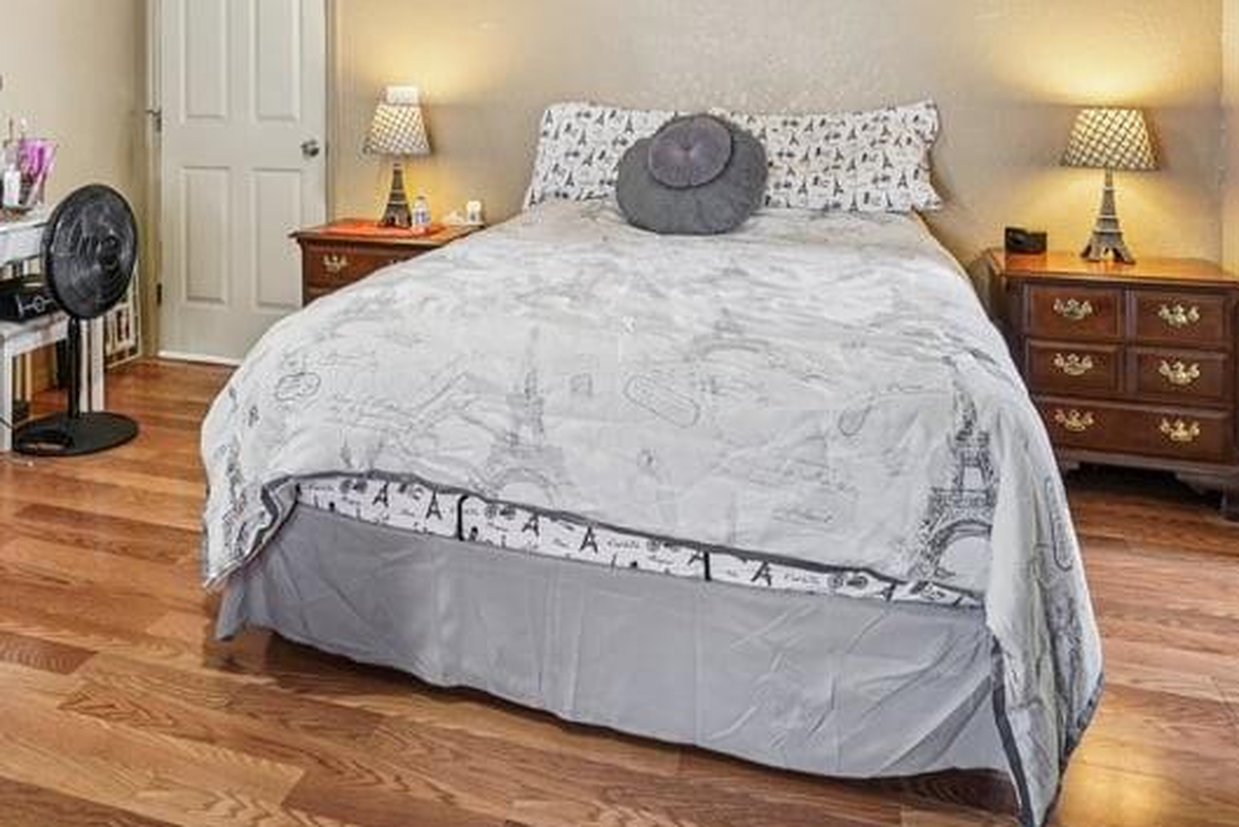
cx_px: 431
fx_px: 1067
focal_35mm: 31
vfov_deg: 38.7
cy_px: 48
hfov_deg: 59.1
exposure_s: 1/3.33
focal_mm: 16
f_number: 8
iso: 400
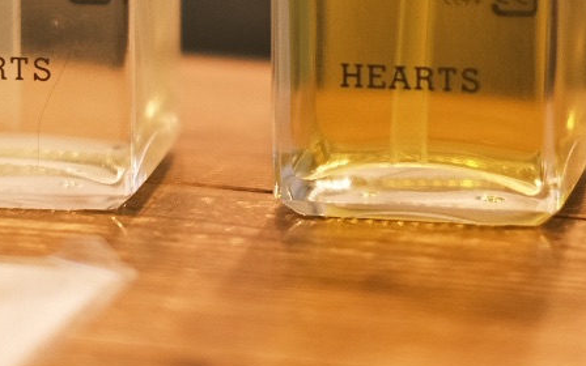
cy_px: -379
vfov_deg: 6.0
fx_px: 3418
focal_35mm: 214
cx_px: 400
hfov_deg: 9.8
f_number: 1.4
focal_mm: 35
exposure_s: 1/52
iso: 250
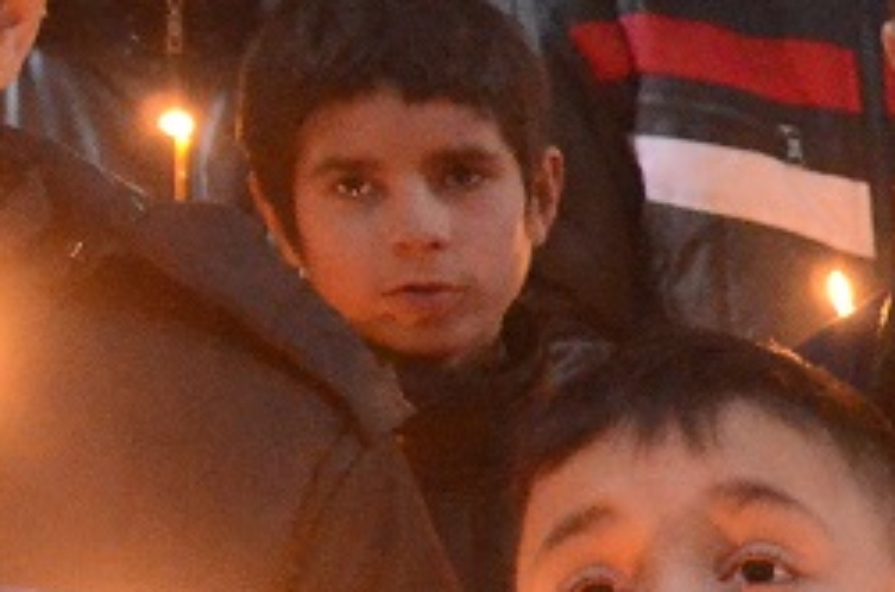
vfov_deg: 5.4
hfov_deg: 8.0
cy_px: 931
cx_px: 1576
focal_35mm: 251
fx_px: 6234
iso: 6400
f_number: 4.5
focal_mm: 35
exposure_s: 1/40
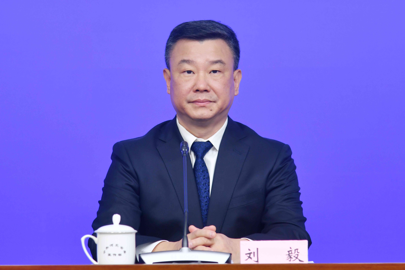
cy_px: 135
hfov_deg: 19.5
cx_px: 202
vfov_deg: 13.0
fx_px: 1181
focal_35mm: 105
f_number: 4
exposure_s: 1/80
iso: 320
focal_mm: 105
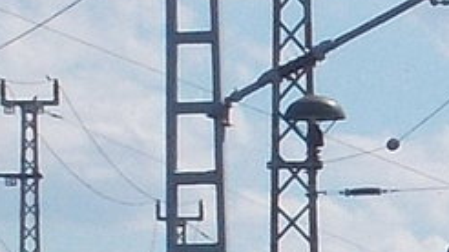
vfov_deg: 2.6
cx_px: 1086
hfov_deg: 4.6
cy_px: 647
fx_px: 5437
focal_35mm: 457
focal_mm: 15.4
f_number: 15.8
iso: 80
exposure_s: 1/100
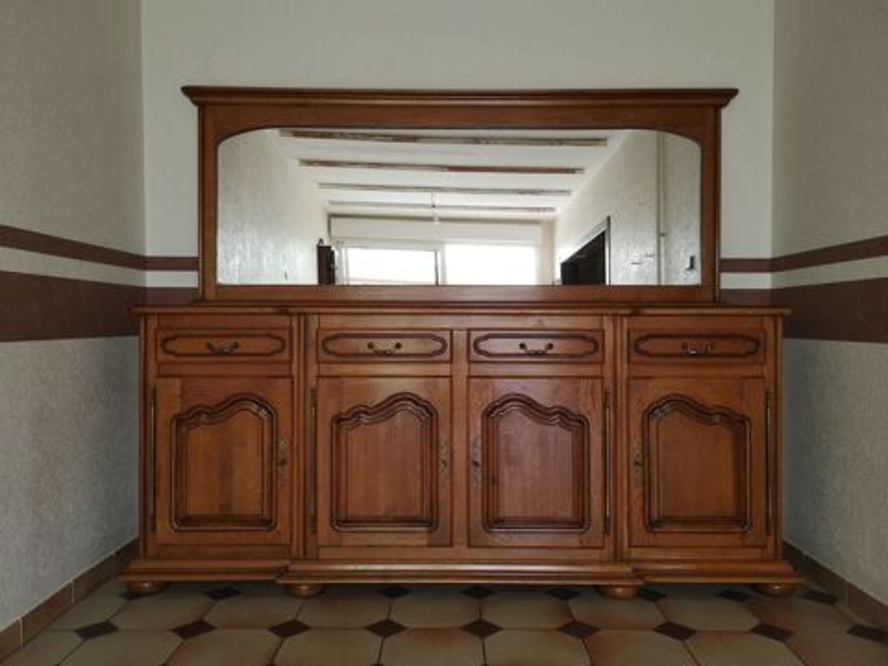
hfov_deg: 63.4
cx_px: 444
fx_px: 718
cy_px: 333
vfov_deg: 49.7
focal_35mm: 28
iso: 64
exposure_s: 1/100
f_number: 1.8
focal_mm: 3.95
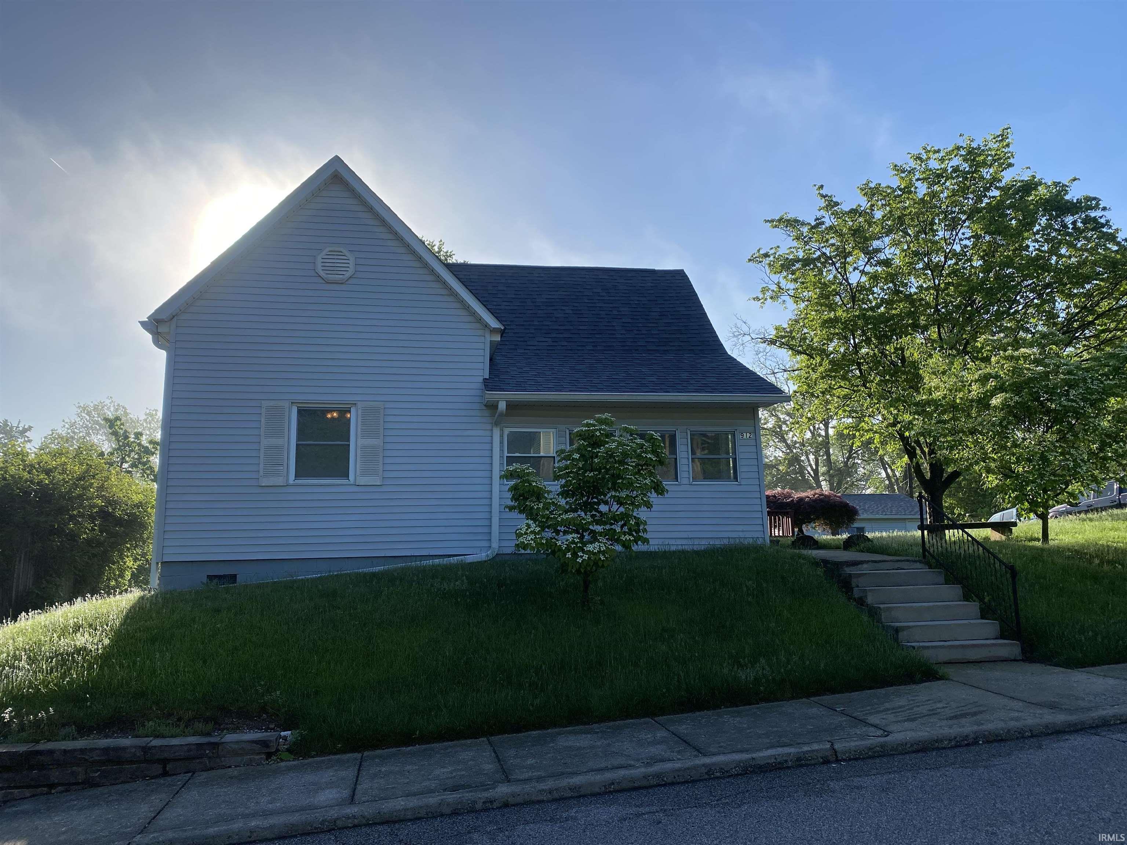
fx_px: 846
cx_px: 564
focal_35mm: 26
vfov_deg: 53.1
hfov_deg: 67.3
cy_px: 422
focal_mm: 4.25
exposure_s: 1/3205
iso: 32
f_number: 1.8
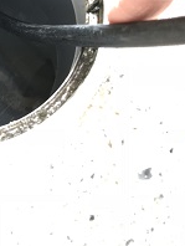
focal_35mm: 57
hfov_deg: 24.6
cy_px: -1
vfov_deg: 31.2
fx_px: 405
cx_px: 4
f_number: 1.8
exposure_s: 1/30
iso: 32
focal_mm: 3.99
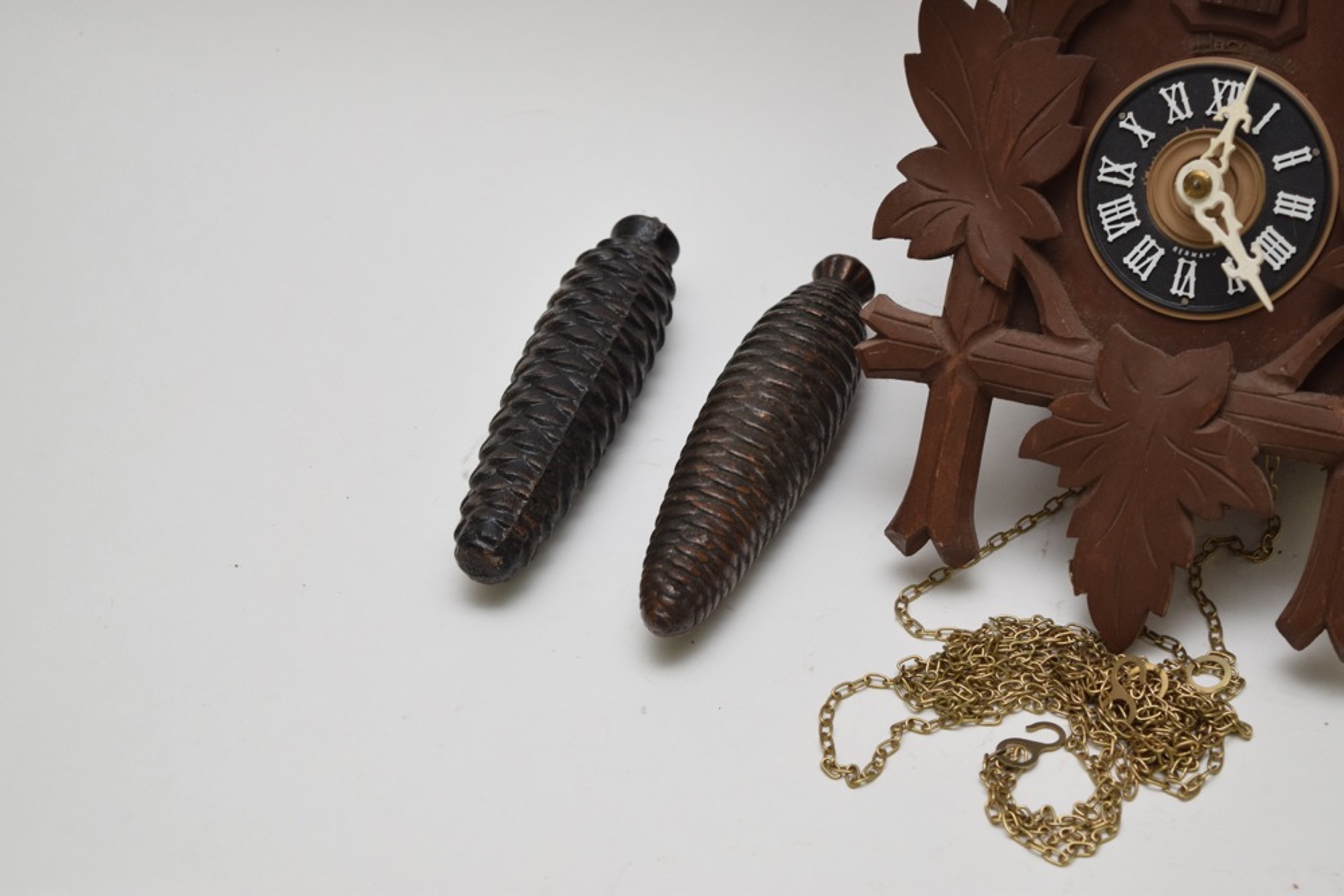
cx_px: 672
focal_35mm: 82
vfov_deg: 16.6
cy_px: 448
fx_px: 3080
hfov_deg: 24.6
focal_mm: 55
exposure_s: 1/100
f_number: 5.6
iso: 800
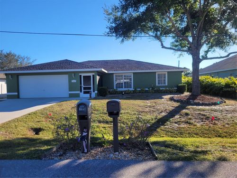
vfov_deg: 53.1
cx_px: 118
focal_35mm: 26
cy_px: 89
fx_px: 178
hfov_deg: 67.3
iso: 40
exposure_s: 1/1461
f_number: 1.8
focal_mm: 5.4
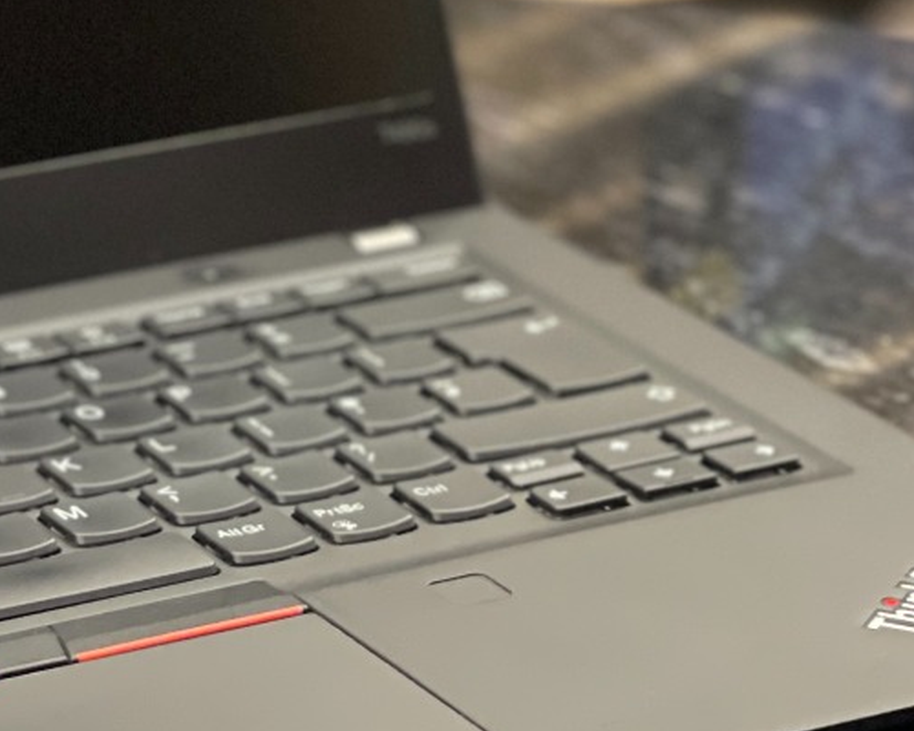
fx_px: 5410
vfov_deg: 7.7
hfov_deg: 9.6
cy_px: 137
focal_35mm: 200
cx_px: -48
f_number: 2.2
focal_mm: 7.5
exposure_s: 1/40
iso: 320
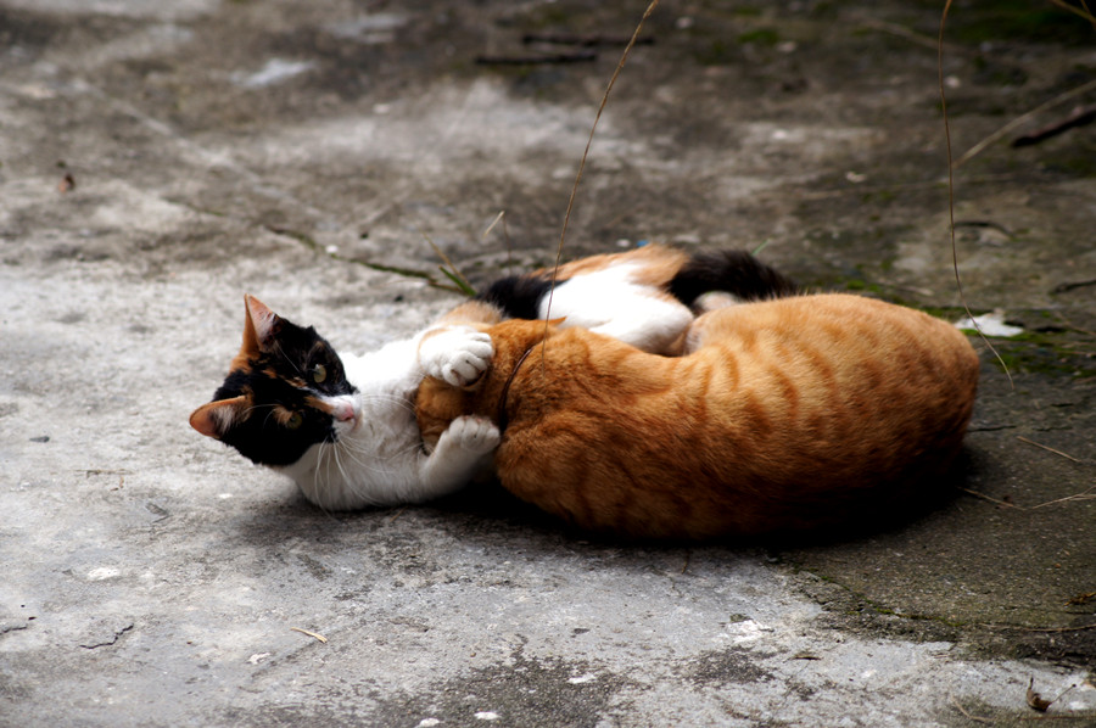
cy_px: 364
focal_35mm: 158
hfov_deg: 13.1
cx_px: 548
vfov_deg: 8.7
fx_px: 4790
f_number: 4.5
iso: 100
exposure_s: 1/160
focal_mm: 105
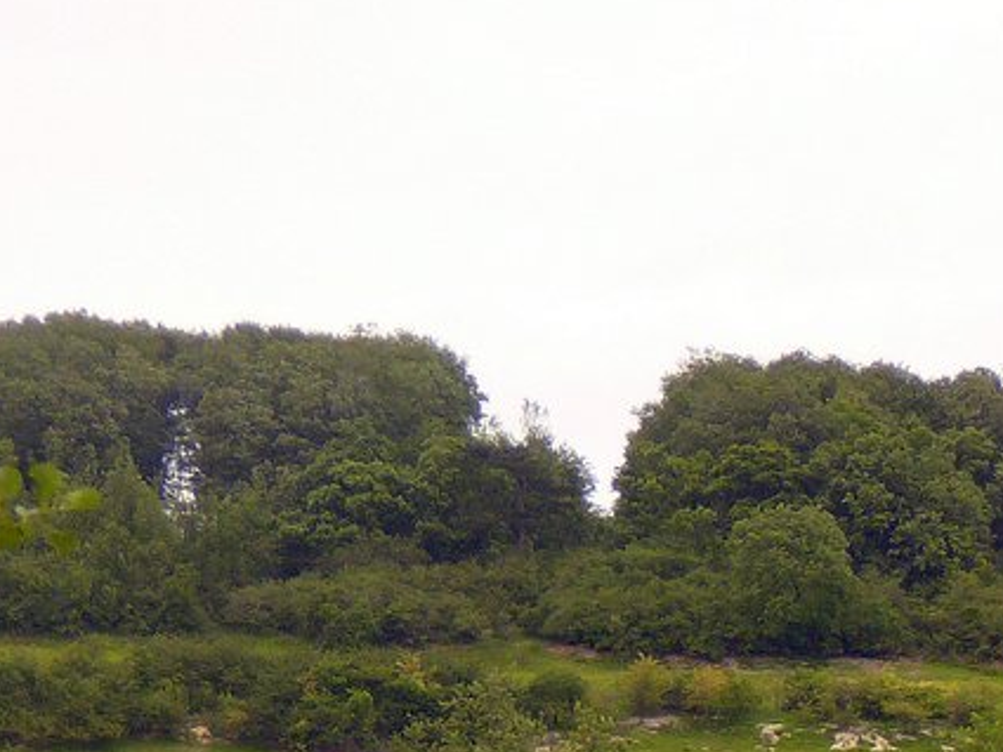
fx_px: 8231
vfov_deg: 5.2
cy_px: 813
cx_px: 392
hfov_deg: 7.0
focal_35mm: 284
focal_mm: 17.6
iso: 80
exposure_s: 1/160
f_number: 3.9
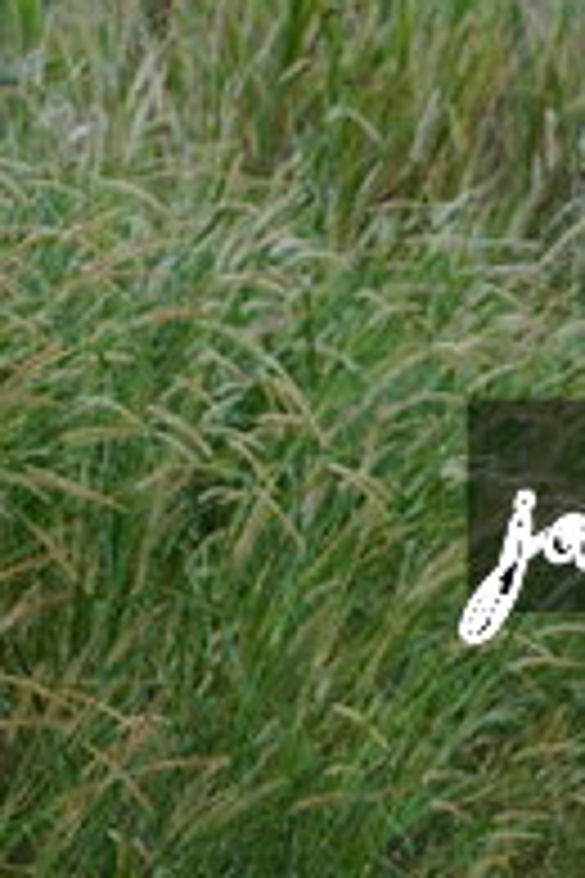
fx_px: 10456
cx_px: 790
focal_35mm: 429
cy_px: 1092
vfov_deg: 4.8
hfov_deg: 3.2
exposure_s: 1/500
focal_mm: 70
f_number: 2.8
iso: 400
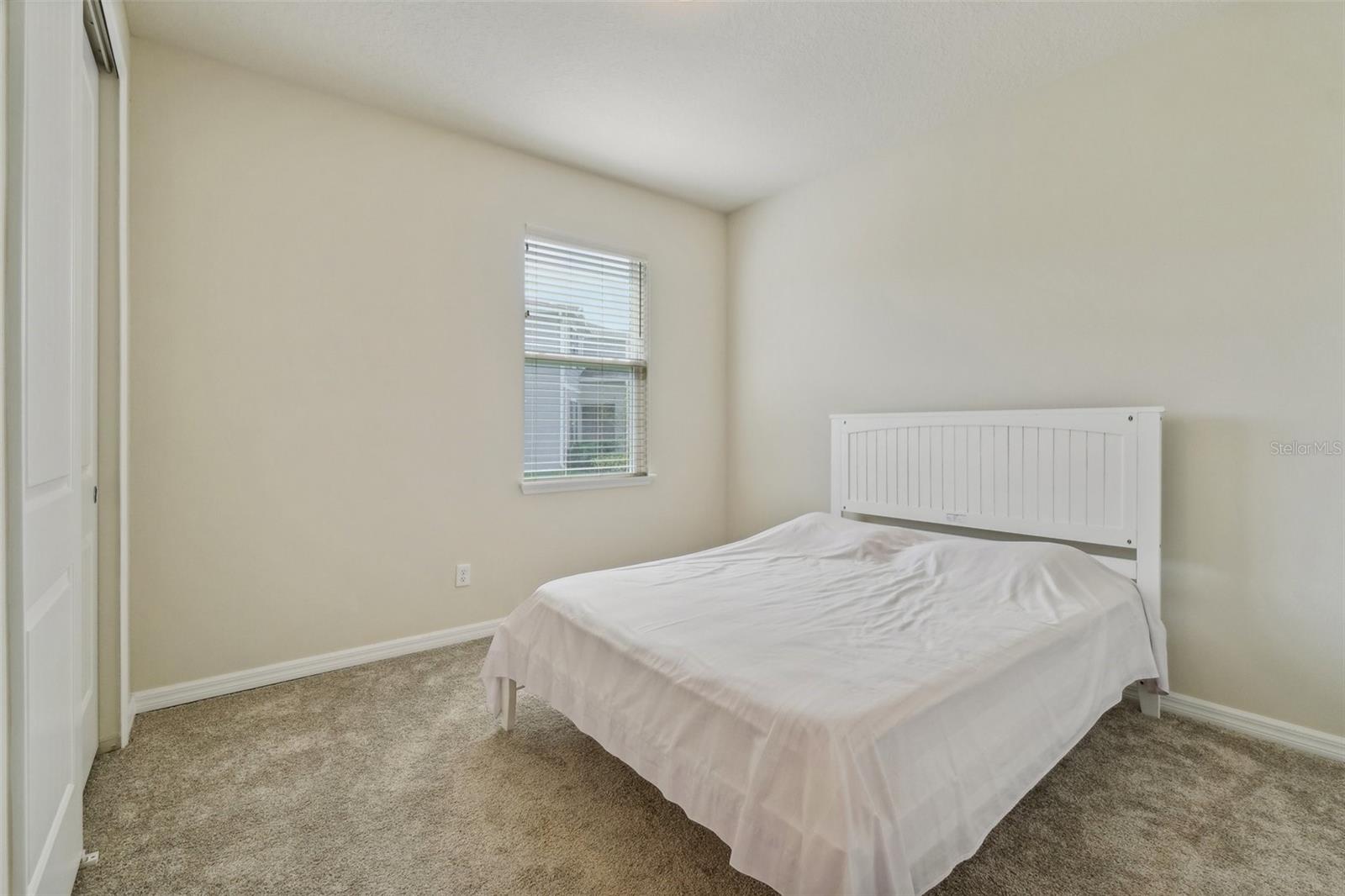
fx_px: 560
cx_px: 672
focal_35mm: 15
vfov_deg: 77.3
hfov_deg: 100.4
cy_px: 448
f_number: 8
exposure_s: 1/100
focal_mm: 10
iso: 400
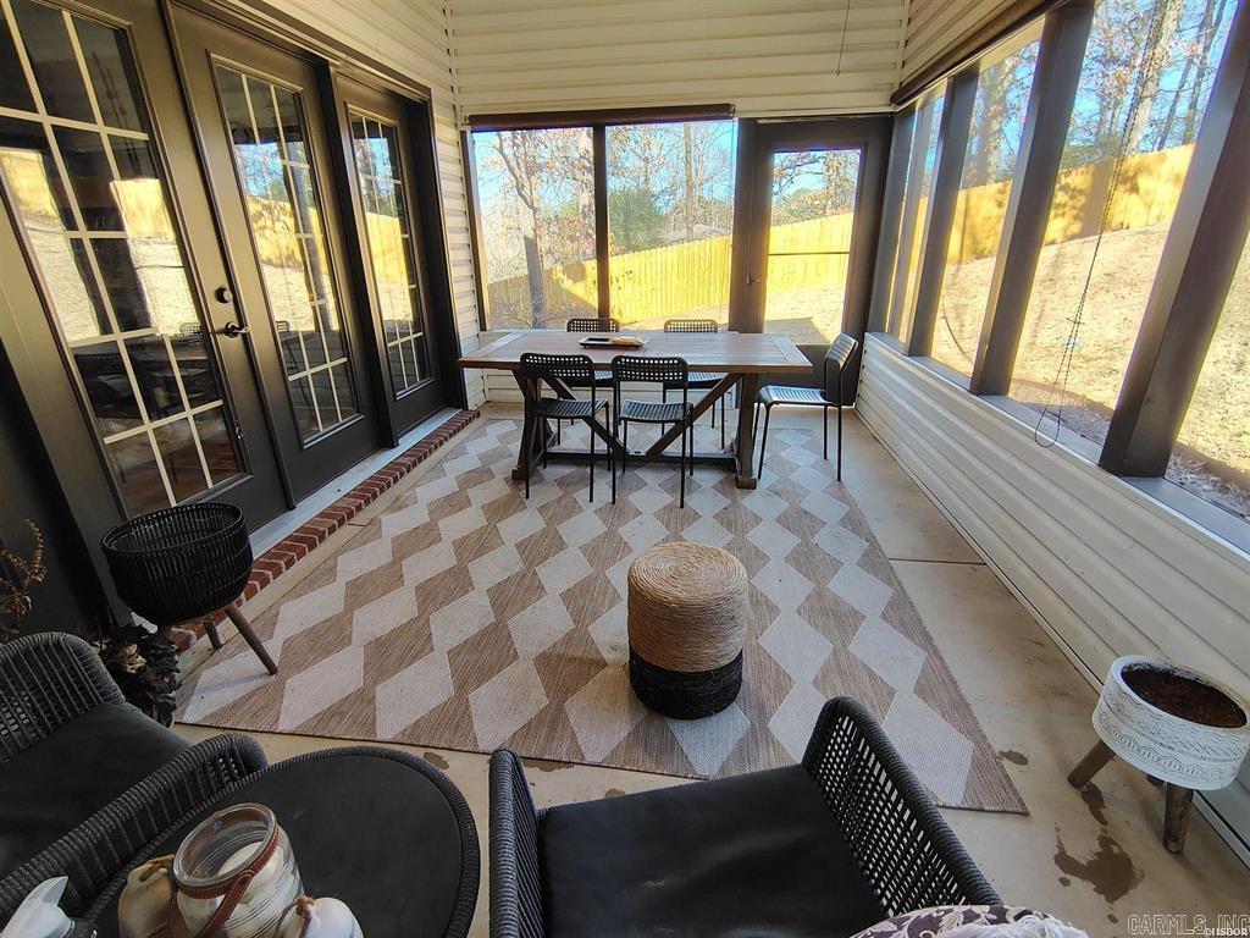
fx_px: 578
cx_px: 625
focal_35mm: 16
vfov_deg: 78.1
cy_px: 469
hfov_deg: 94.5
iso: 205
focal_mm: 2.13
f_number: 2.2
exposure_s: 1/60.7
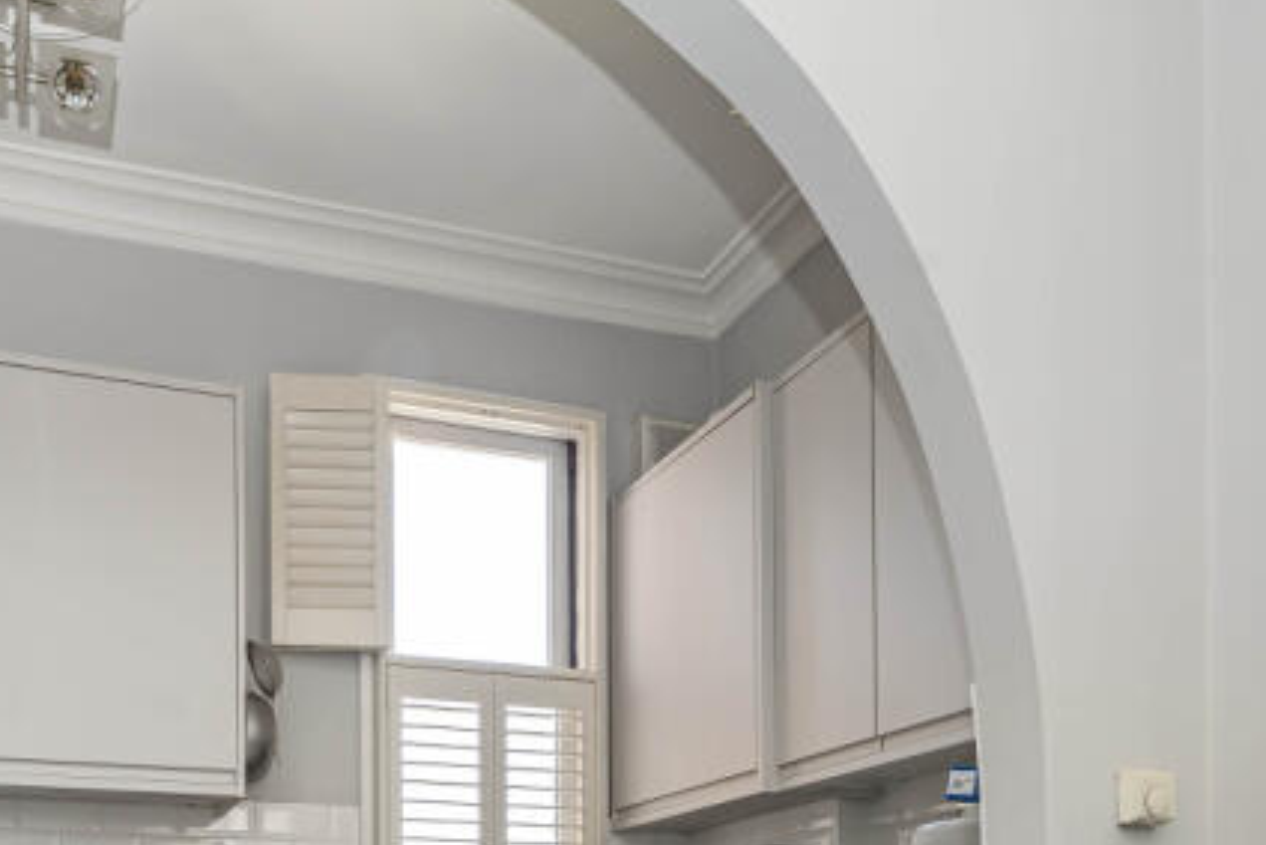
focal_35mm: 29
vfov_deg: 36.1
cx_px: 319
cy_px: 987
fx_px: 1020
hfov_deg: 60.2
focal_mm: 12
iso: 320
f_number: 9
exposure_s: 1/15
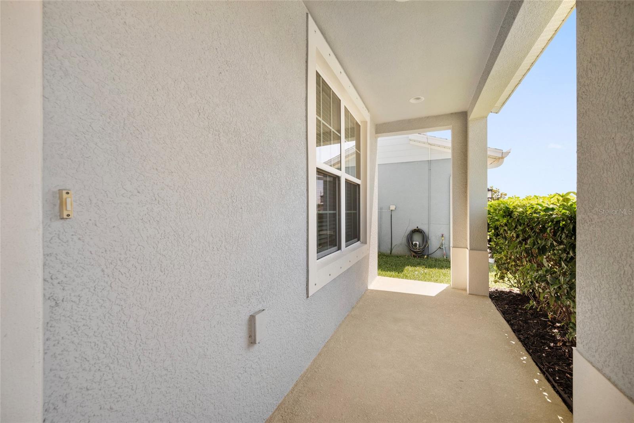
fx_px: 247
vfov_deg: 81.2
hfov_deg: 104.2
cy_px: 212
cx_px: 317
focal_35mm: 14
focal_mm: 14
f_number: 6.3
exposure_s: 1/400
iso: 250
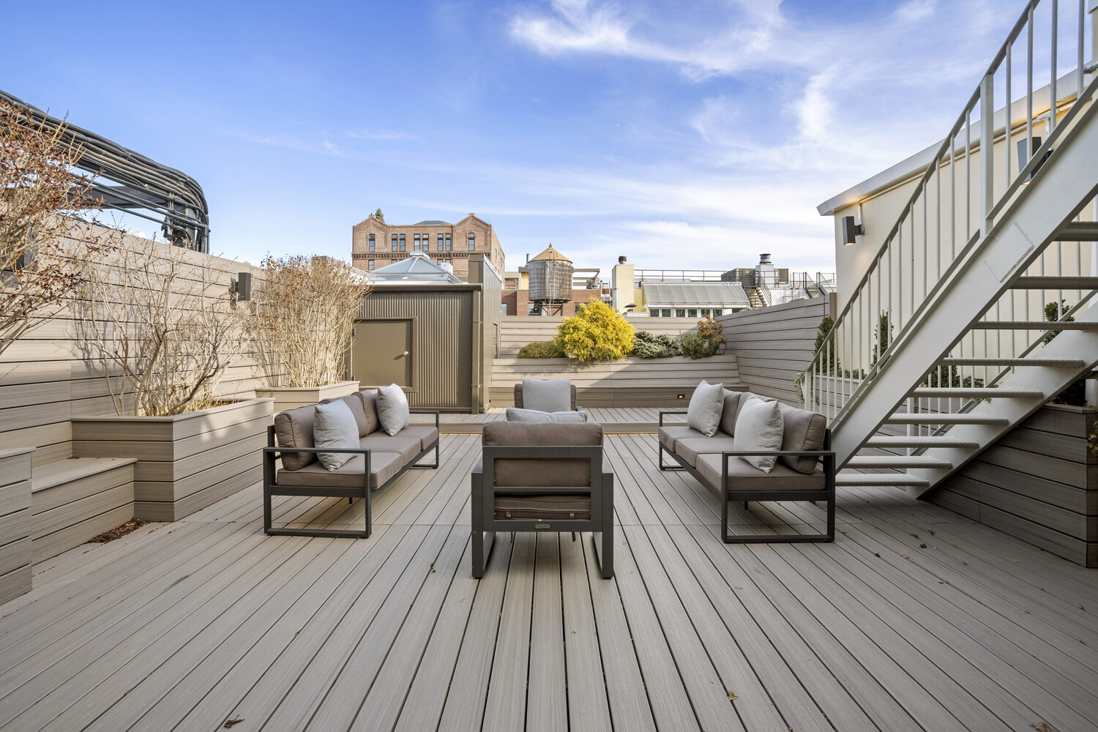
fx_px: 518
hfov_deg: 93.3
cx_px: 549
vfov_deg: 70.4
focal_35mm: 17
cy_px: 366
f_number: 8
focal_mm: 17
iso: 100
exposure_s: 1/15
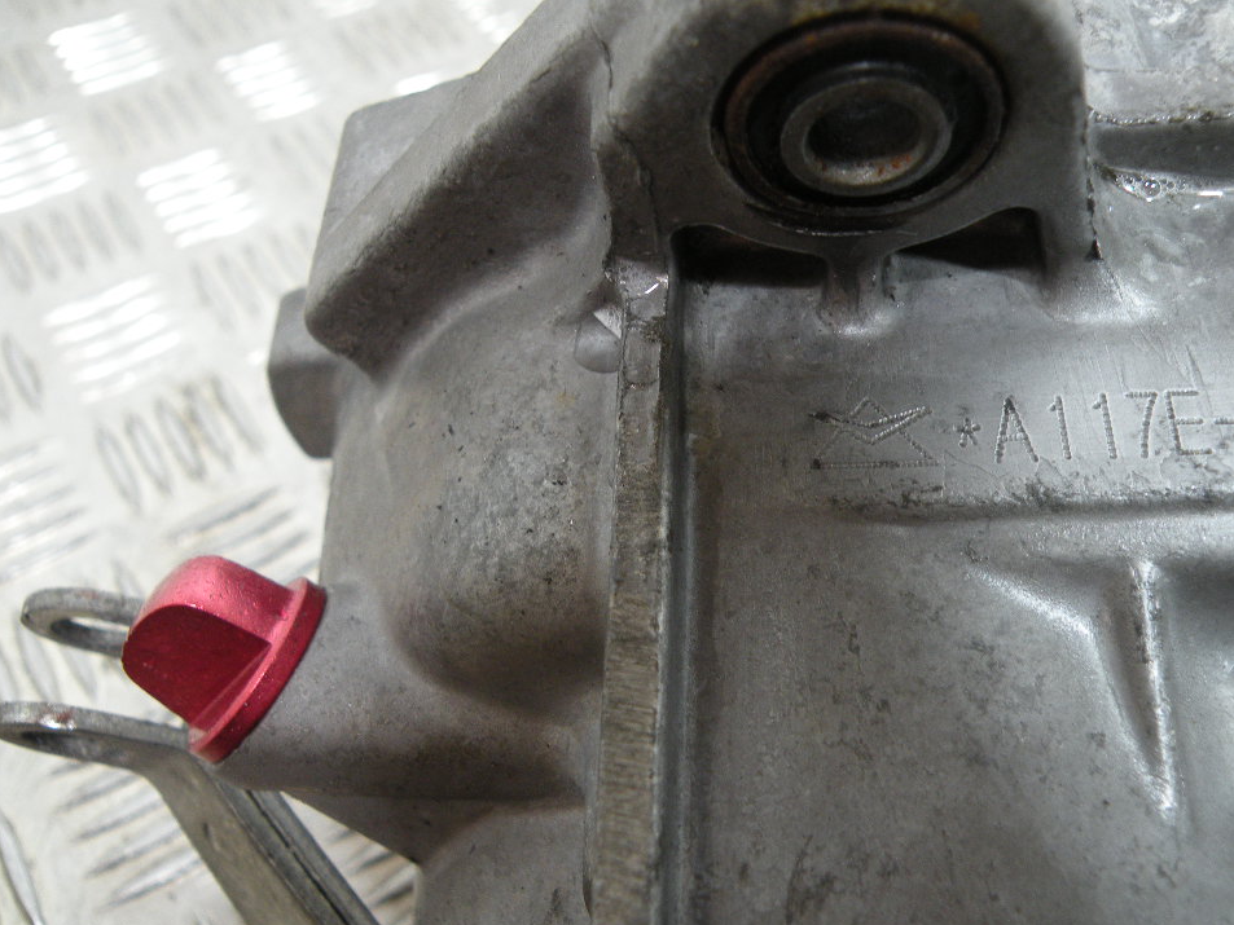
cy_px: 464
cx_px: 637
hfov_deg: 61.6
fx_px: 1034
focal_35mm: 29
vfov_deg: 48.2
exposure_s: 1/59.8
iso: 144
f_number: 2.8
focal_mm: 4.7
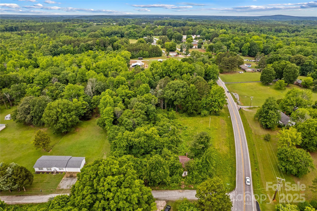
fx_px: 194
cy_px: 106
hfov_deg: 78.6
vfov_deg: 57.2
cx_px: 158
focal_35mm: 22
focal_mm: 8.38
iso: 140
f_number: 2.8
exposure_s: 1/640
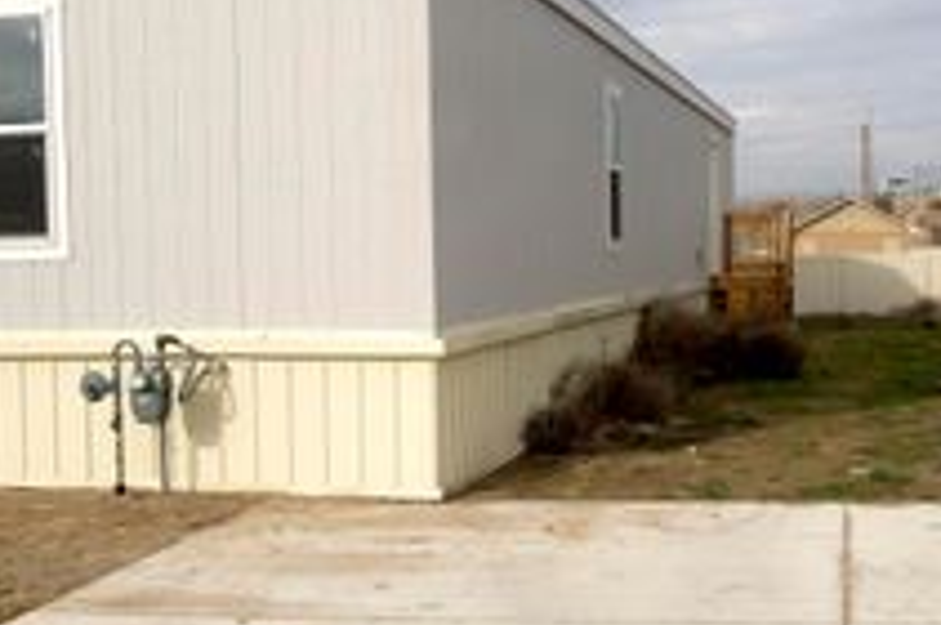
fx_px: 1488
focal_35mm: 57
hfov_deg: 34.7
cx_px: 633
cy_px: 368
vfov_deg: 23.7
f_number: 5.6
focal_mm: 16
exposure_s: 1/1250
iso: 250
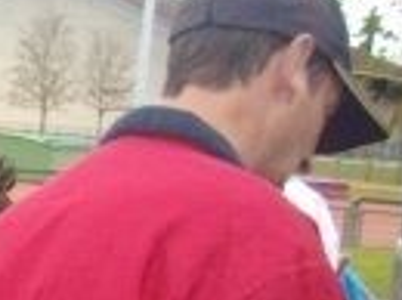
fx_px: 2156
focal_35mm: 186
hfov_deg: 9.6
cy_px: 566
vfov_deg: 7.7
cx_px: -506
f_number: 2.8
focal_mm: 6.2
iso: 175
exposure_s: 1/125
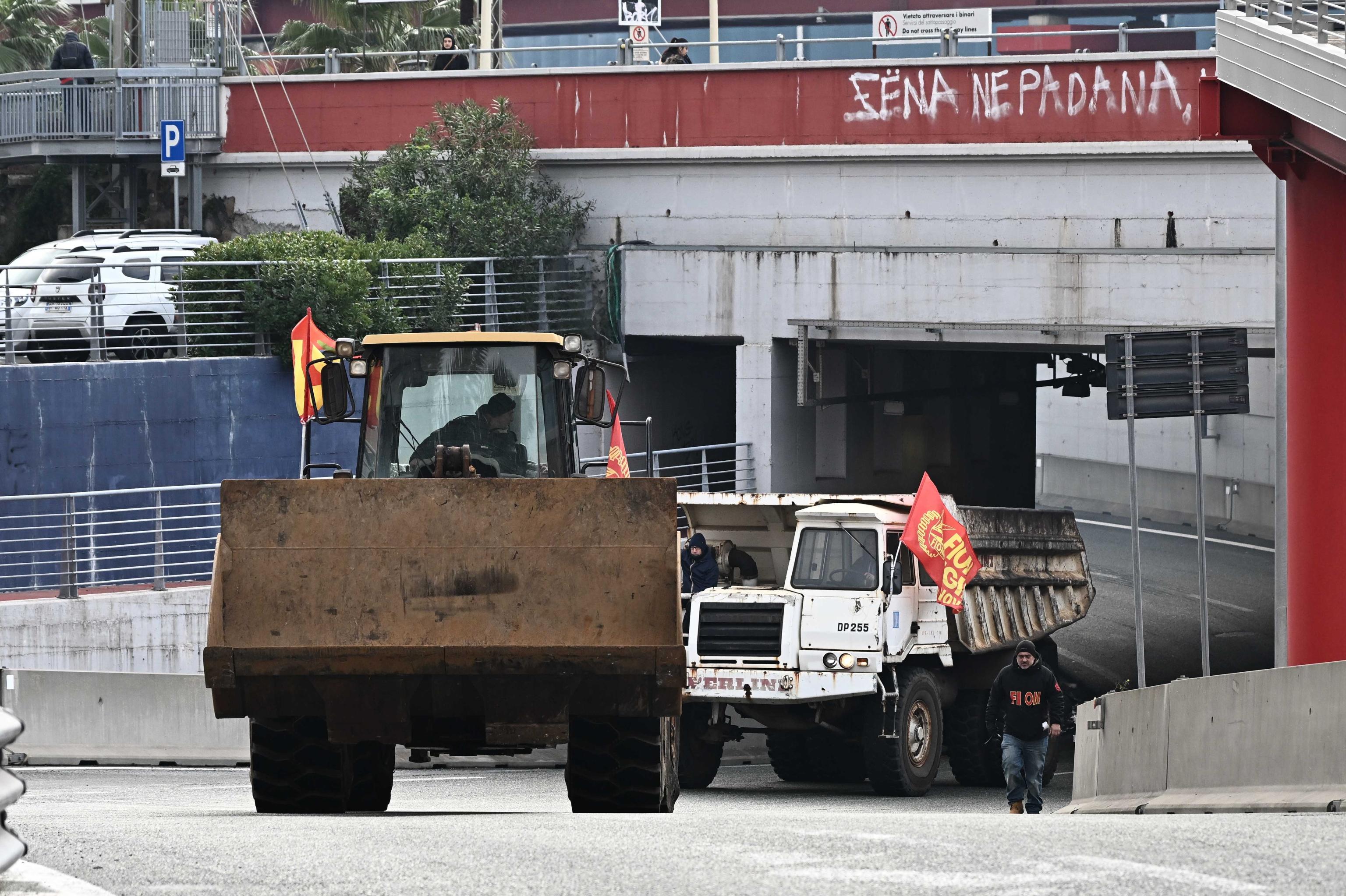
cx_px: 673
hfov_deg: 13.4
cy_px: 448
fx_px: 5718
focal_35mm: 153
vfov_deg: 9.0
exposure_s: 1/1000
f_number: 4.5
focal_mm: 102
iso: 1000
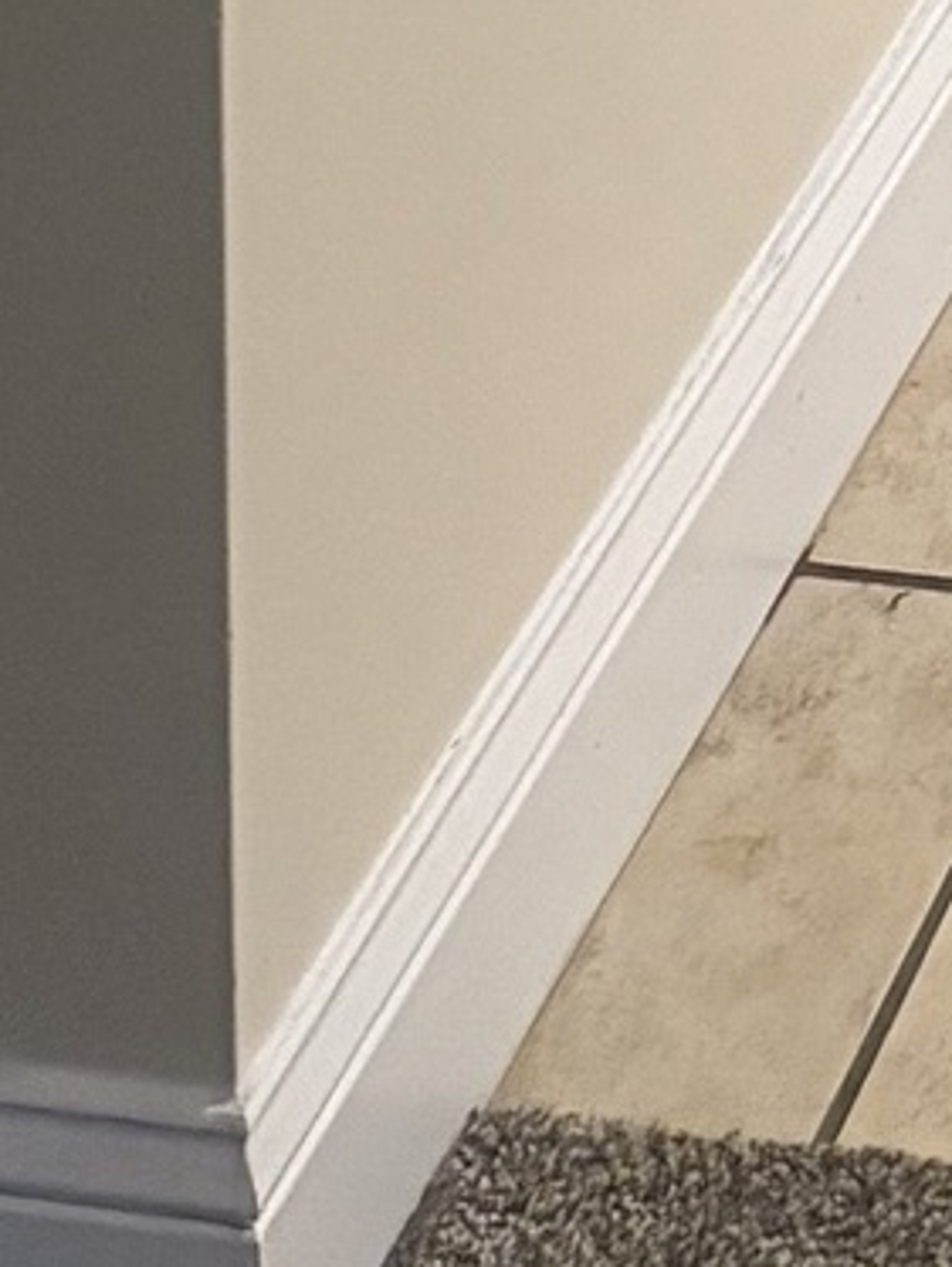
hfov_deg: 8.5
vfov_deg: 10.1
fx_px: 5860
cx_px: 2304
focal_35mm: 160
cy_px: -2148
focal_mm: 5.96
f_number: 1.6
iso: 400
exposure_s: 1/60
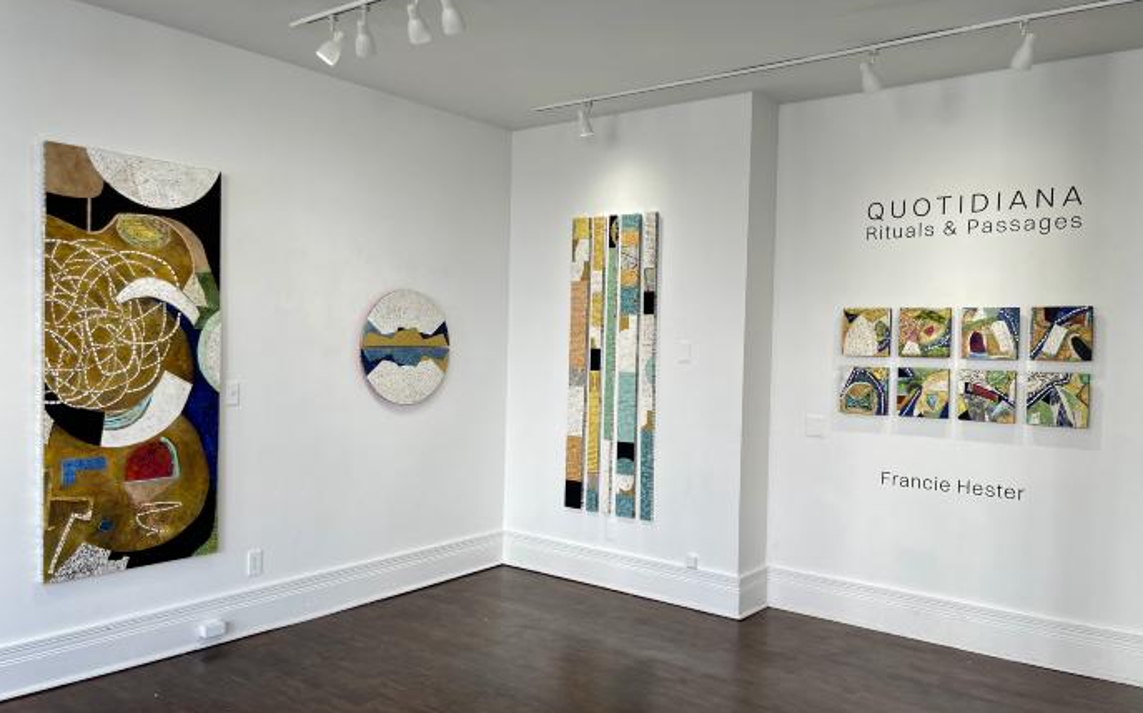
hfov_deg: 68.4
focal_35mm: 27
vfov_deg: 46.0
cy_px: 368
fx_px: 841
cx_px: 577
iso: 32
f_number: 1.6
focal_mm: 5.1
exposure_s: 1/123
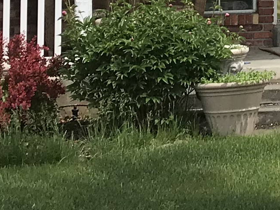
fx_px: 1416
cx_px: 422
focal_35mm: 175
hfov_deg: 10.9
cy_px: -212
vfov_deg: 8.1
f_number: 1.8
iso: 20
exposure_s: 1/1312
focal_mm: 3.99
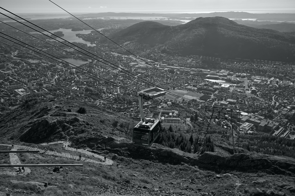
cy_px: 98
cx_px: 148
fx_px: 254
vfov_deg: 42.3
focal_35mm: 31
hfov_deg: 60.3
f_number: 8
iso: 400
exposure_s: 1/1000
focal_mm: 31
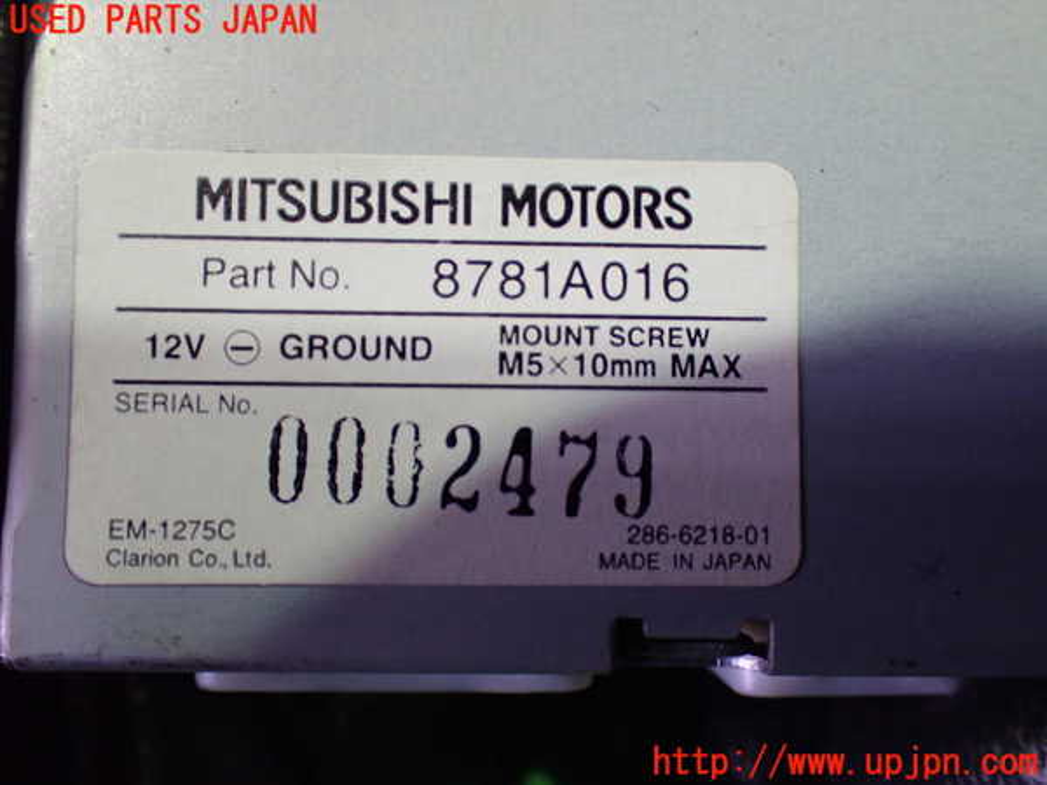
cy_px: 392
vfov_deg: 37.7
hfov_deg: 49.0
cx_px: 524
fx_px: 1149
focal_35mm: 38
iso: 800
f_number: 2.7
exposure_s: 1/60
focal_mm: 6.83
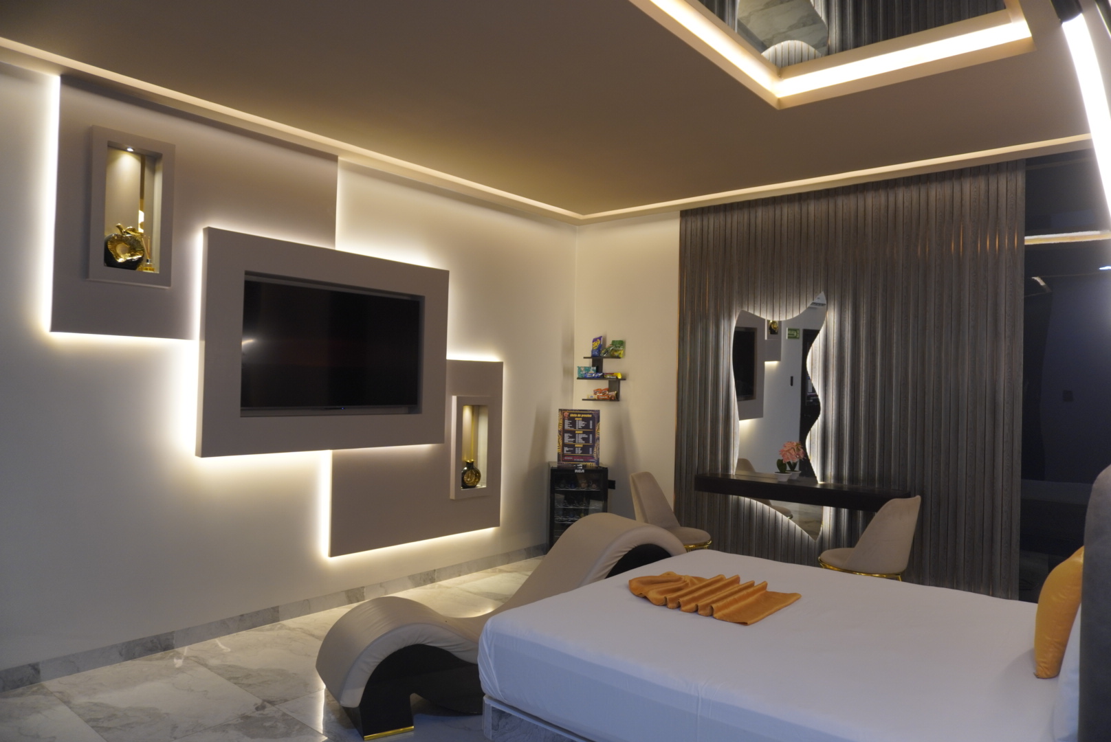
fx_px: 741
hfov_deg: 73.7
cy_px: 371
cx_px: 556
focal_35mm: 24
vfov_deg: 53.2
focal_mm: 16
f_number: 3.5
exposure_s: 1/40
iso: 400
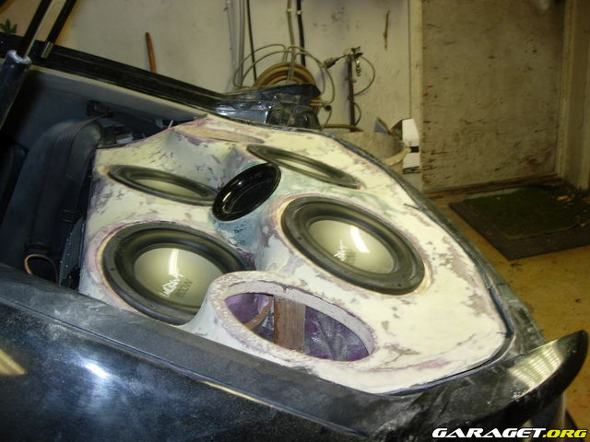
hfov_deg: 49.0
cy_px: 221
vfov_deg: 37.7
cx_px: 295
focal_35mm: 38
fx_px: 648
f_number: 2.8
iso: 79
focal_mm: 7.8
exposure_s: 1/32
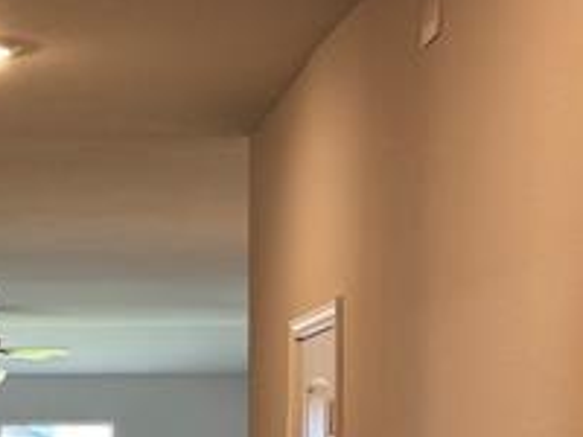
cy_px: 626
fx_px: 2072
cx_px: 32
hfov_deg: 15.8
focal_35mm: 123
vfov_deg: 11.6
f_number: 1.78
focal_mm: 6.76
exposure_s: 1/120
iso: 125
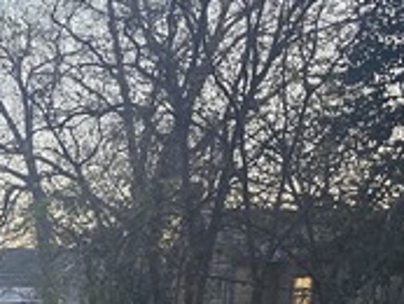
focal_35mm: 85
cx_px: -100
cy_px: 440
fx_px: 993
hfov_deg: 21.2
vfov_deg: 16.1
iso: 1250
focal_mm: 6.3
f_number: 1.7
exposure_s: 1/24
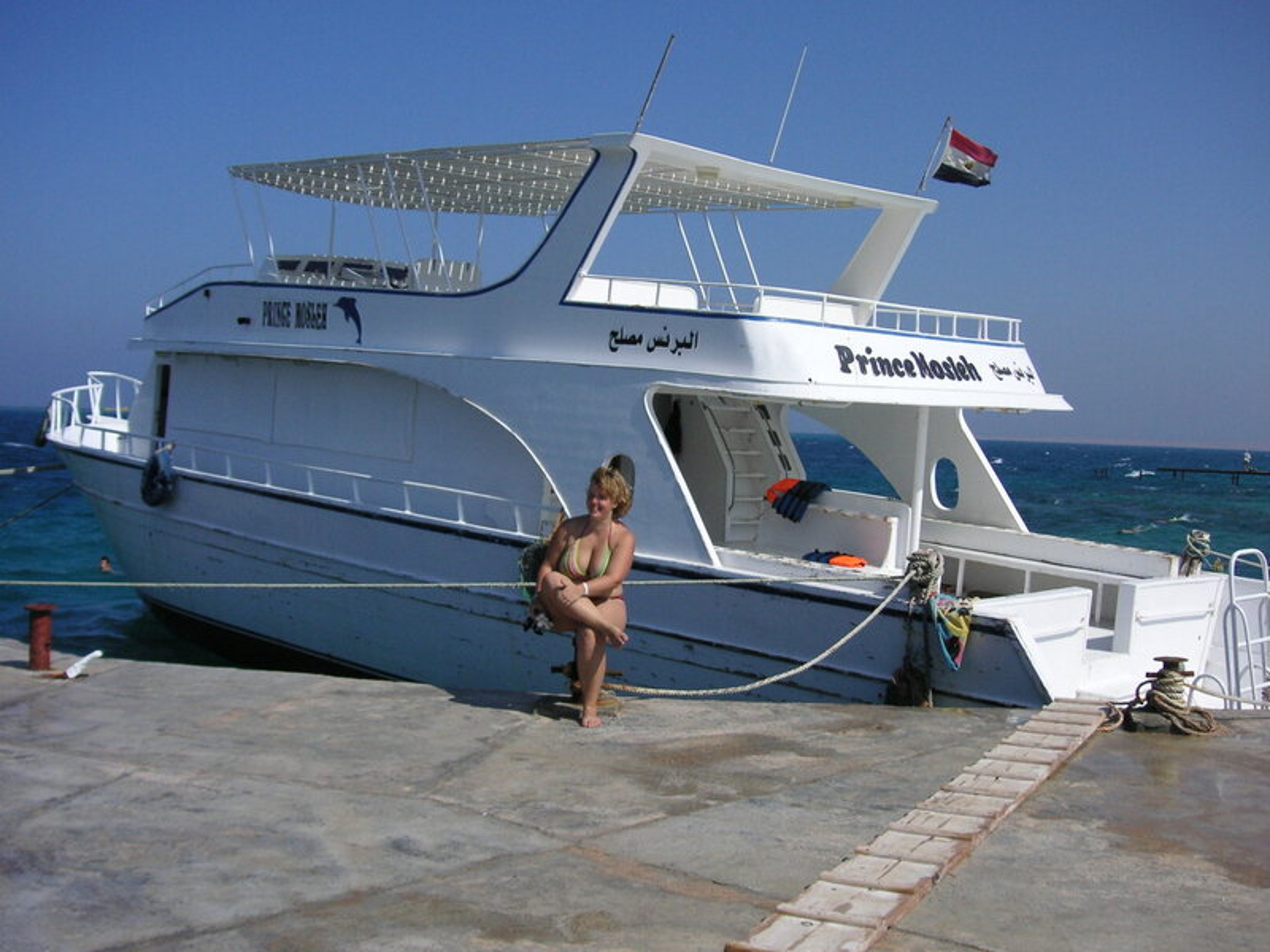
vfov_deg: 35.1
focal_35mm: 41
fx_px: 1504
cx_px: 635
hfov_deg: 45.8
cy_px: 476
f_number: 8
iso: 50
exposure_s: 1/350
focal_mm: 6.9
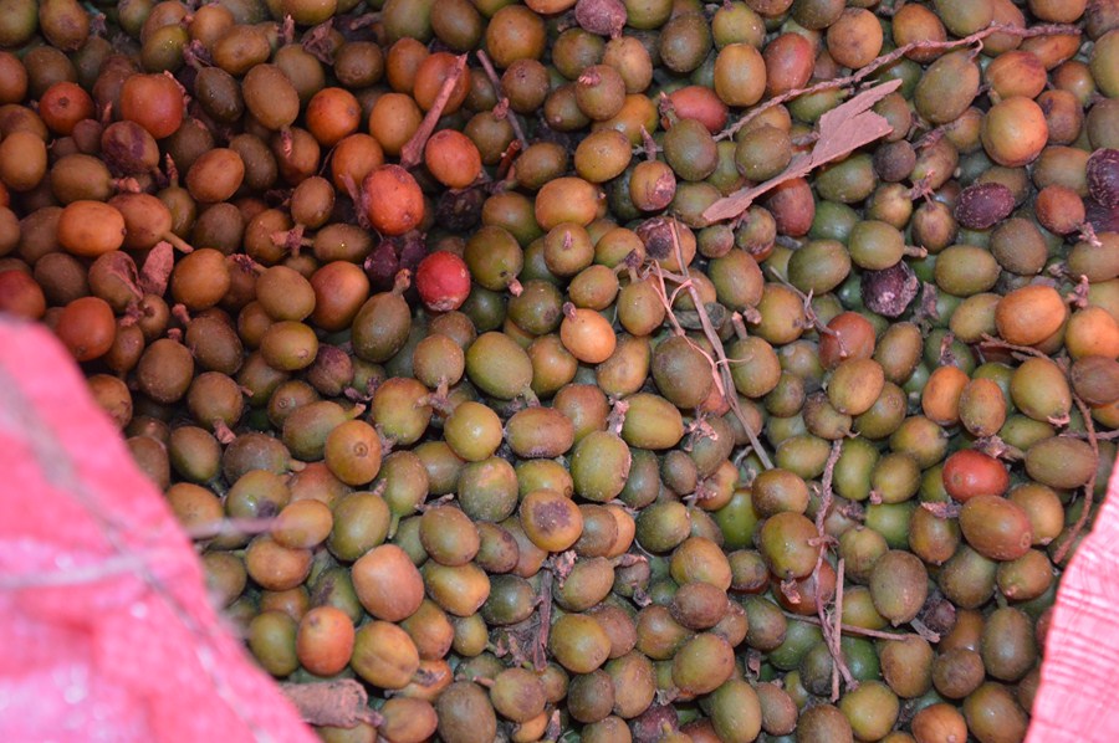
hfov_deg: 26.0
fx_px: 2422
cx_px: 560
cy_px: 372
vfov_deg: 17.5
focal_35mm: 78
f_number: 5
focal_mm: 52
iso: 1250
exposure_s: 1/60
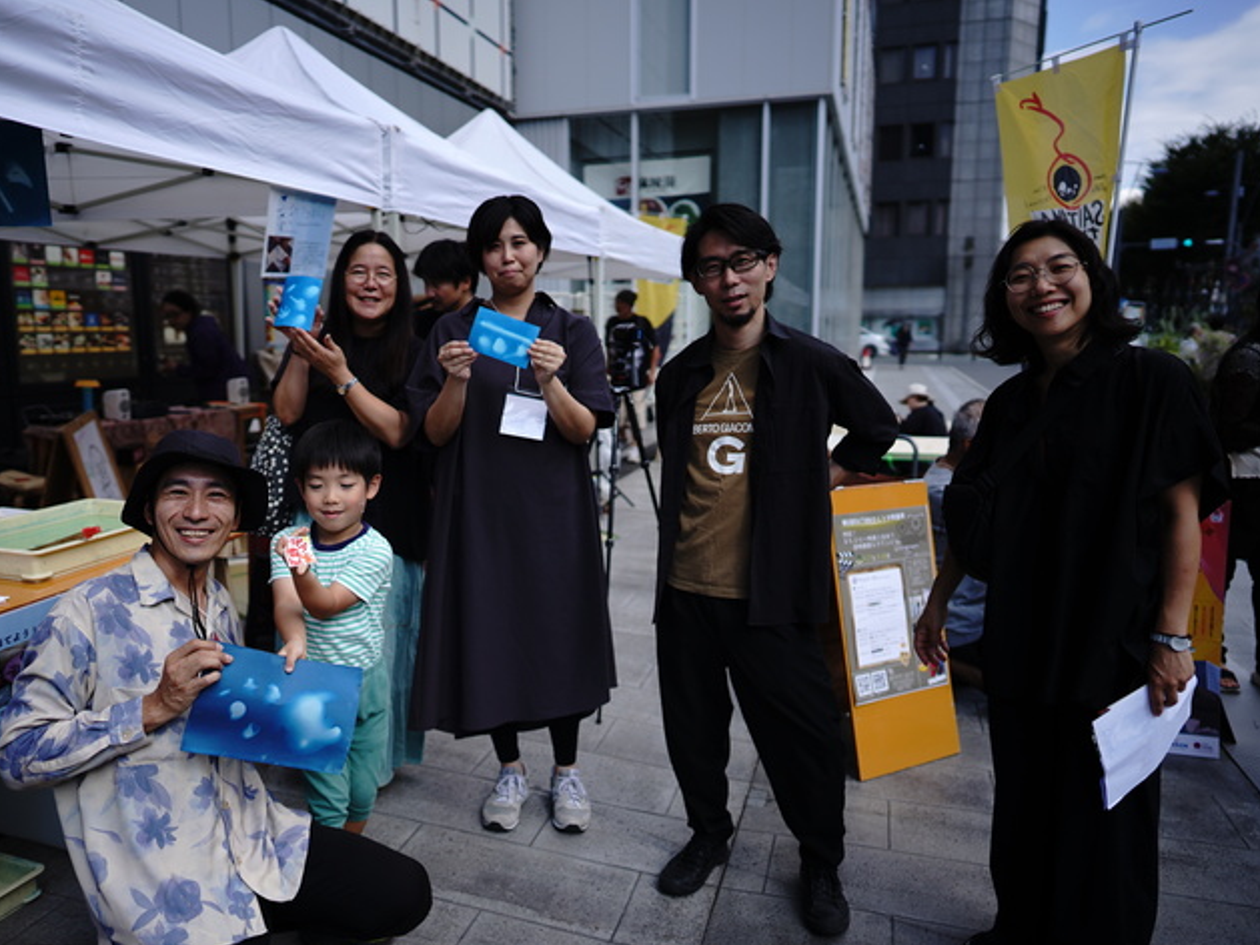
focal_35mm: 27
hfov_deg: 65.2
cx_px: 567
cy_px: 490
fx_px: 983
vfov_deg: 51.4
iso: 100
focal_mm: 24
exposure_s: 1/4000
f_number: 1.6
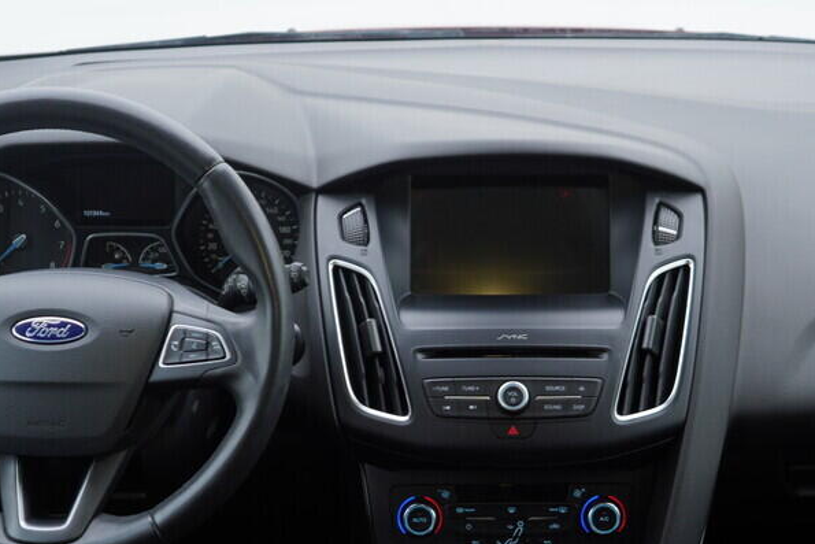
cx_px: 455
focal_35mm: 62
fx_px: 1404
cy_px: 413
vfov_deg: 21.7
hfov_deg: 32.3
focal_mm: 24
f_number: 2.8
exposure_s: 1/40
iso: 125
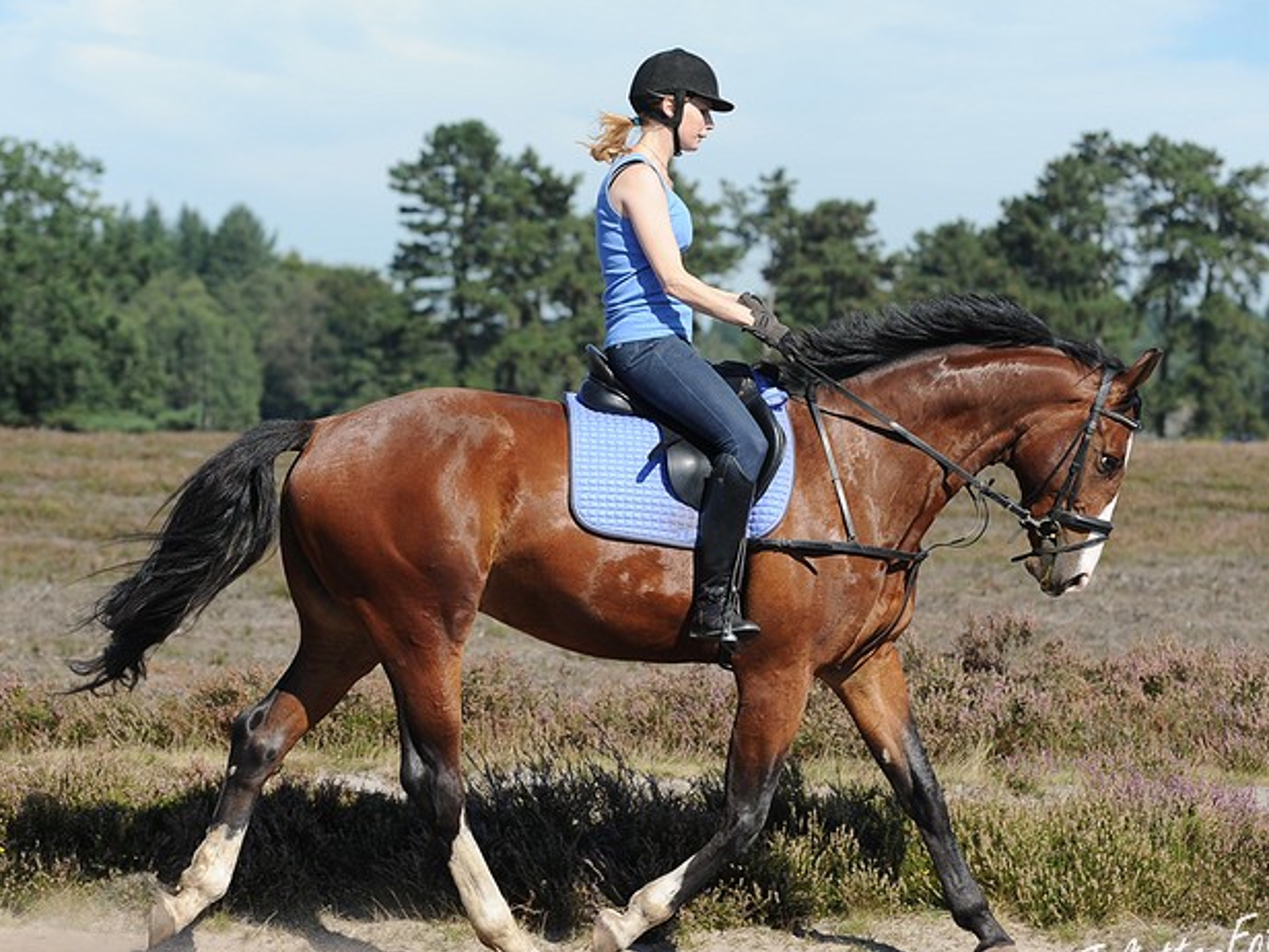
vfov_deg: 11.5
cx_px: 609
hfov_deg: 15.3
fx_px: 4729
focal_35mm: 129
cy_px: 503
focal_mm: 105
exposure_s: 1/1250
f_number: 5
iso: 200
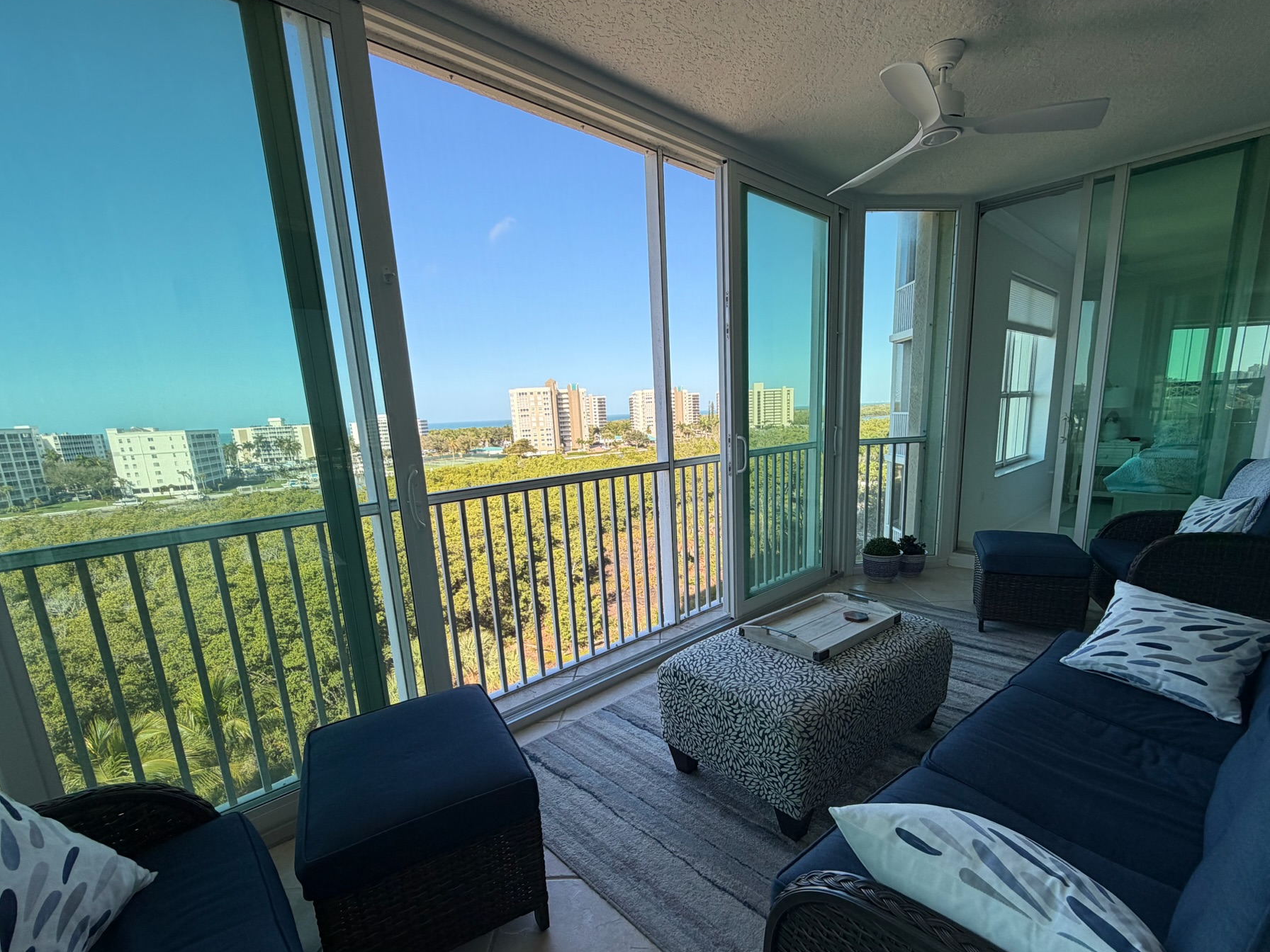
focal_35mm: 16
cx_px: 658
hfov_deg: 94.5
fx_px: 587
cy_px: 540
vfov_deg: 77.7
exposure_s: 1/260
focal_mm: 2.22
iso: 50
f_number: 2.2
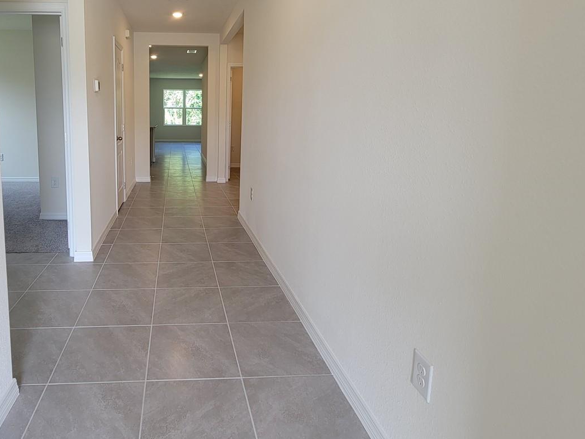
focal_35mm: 20
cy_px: 148
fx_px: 338
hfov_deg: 79.1
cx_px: 195
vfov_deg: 64.3
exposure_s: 1/60
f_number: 2.2
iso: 50
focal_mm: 2.2
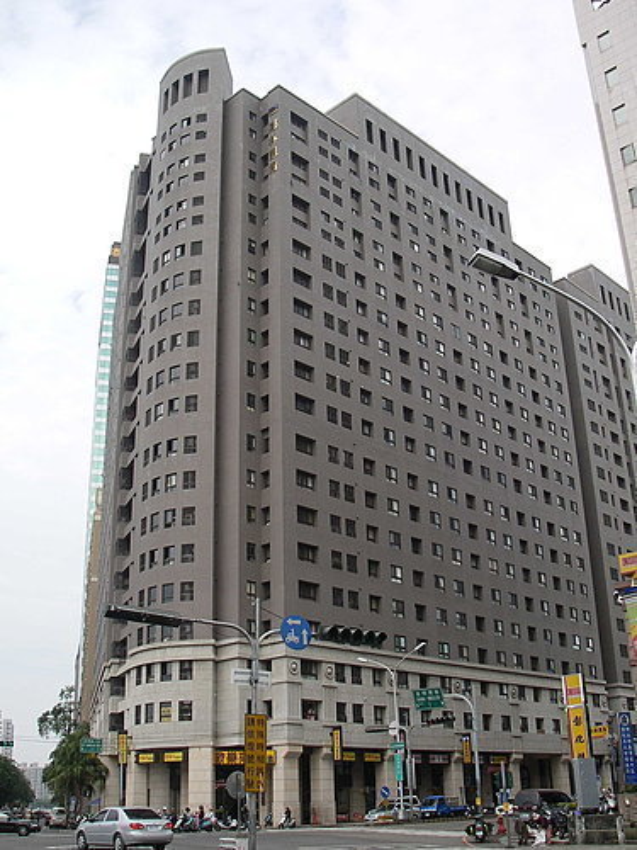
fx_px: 932
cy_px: 425
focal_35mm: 38
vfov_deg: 49.0
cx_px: 318
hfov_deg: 37.7
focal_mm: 6.3
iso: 80
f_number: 6.6
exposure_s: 1/200
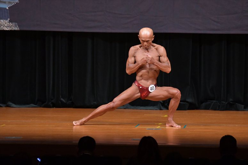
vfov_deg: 5.1
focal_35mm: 270
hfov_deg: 7.6
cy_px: 82
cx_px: 124
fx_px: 1859
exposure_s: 1/400
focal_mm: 180
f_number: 5.6
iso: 5000
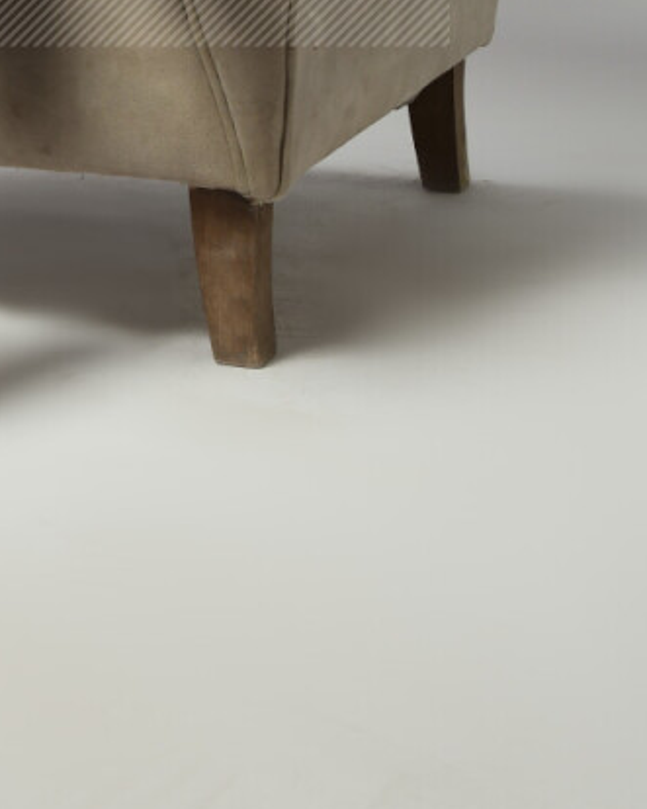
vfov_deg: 18.1
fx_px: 2347
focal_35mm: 98
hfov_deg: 15.3
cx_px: -39
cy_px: -289
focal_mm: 36
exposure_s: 1/125
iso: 400
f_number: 5.6
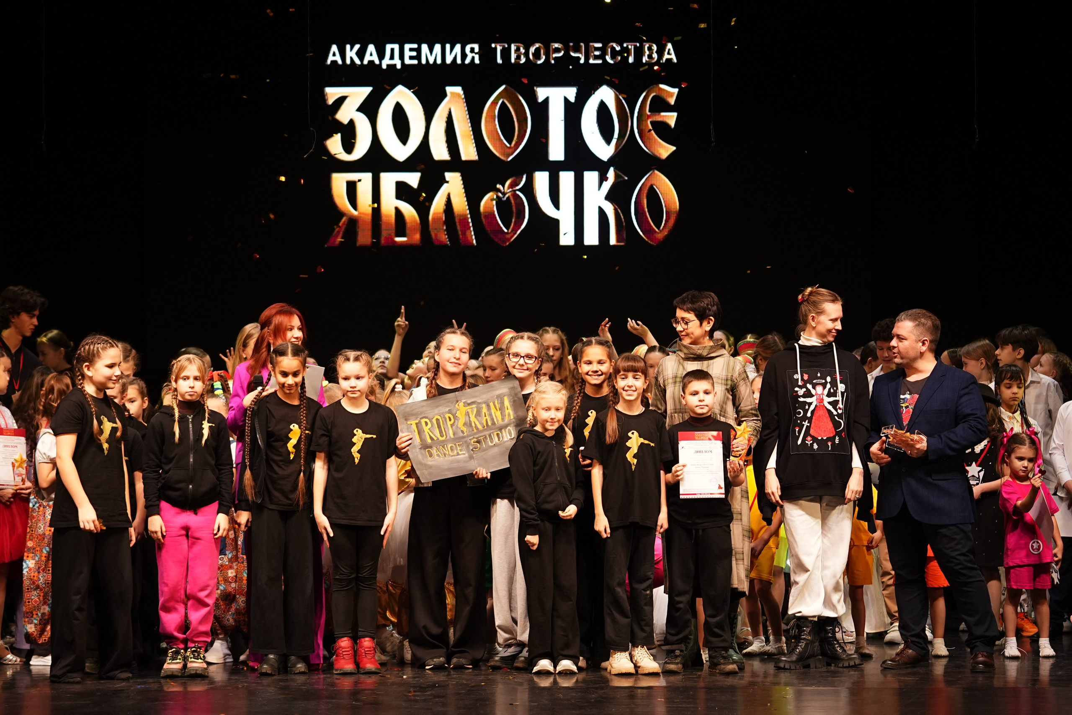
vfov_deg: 13.0
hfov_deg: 19.5
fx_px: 3127
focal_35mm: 105
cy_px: 358
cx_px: 536
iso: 800
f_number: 2.8
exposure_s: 1/250
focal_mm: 70
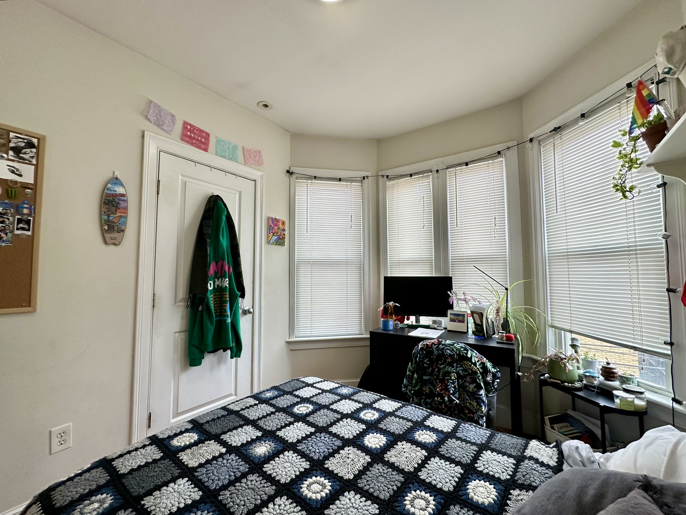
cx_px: 343
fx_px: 277
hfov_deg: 102.1
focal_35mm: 14
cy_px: 258
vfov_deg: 85.7
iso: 160
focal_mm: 2.22
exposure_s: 1/60
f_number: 2.2
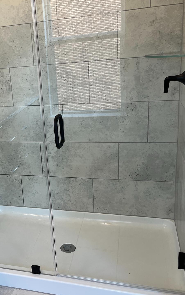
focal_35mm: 39
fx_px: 314
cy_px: 144
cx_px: 20
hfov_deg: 31.3
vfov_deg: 50.4
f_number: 1.6
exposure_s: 1/120
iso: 50
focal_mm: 5.1
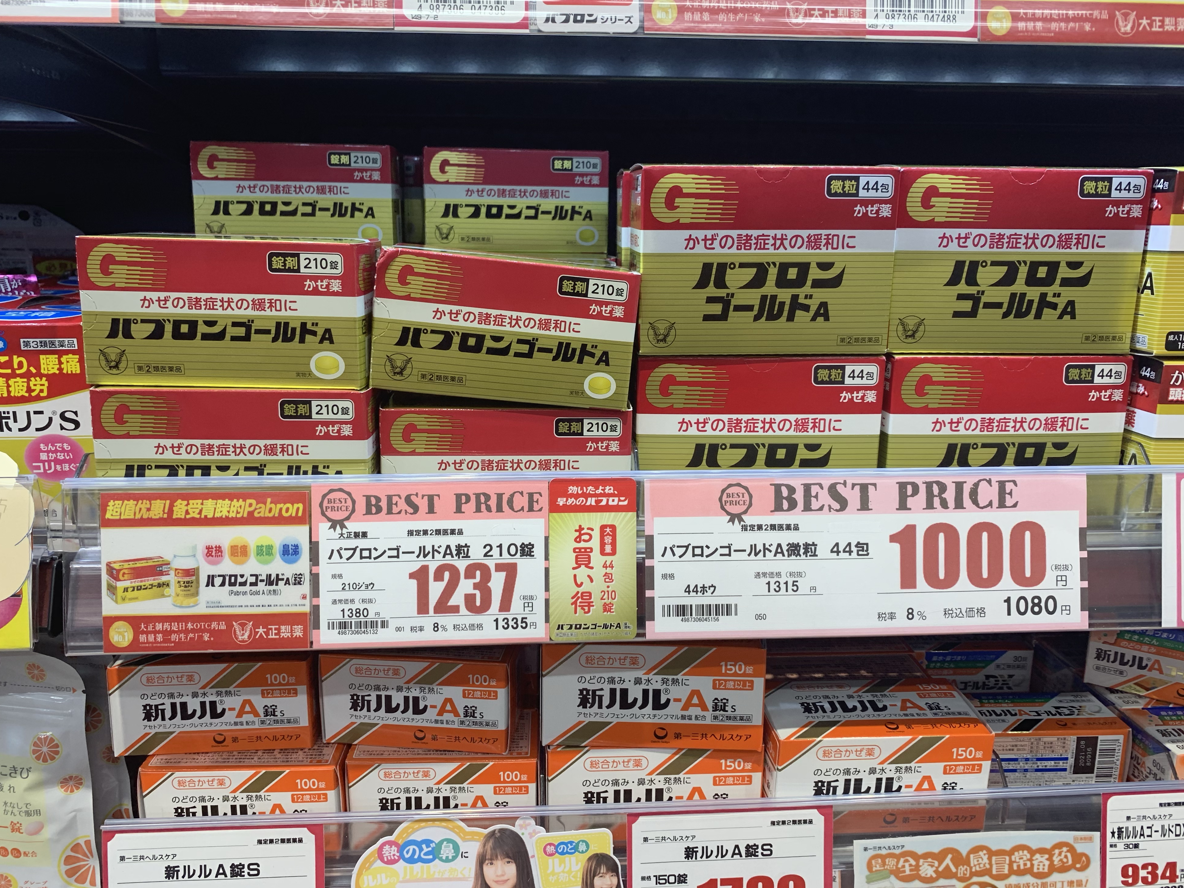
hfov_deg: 65.3
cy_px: 439
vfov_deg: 51.4
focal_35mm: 27
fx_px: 923
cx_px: 582
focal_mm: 4.25
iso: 25
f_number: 1.8
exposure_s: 1/121
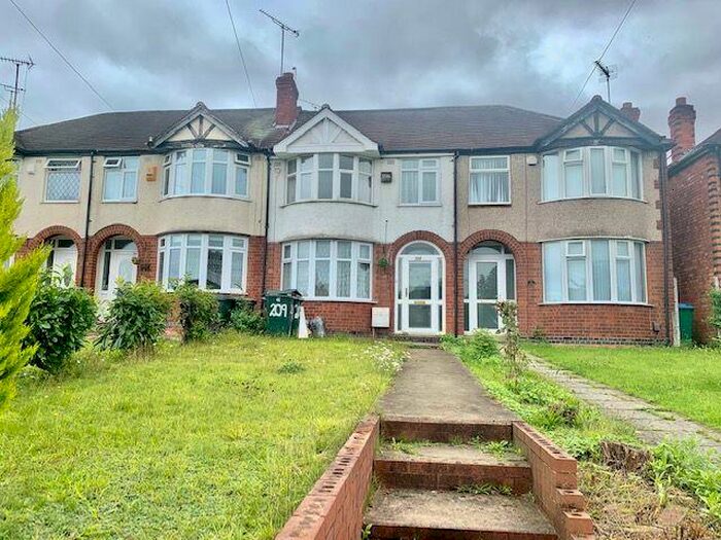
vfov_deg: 53.1
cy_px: 270
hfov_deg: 67.3
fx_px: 542
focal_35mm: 26
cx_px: 360
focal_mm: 4.25
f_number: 1.8
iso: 25
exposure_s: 1/962
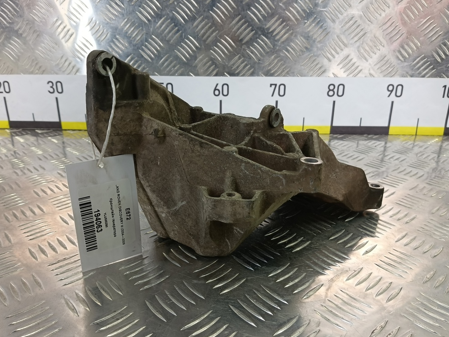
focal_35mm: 24
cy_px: 171
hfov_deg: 71.6
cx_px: 219
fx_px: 311
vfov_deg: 56.8
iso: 81
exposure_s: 1/50
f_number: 1.6
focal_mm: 4.11
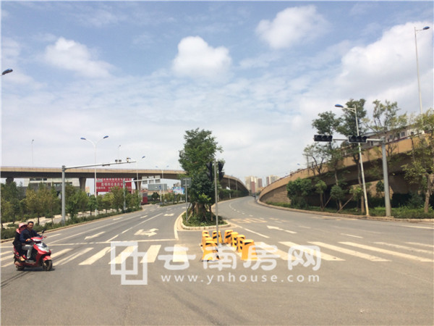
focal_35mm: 29
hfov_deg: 61.7
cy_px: 163
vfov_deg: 48.2
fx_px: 364
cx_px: 217
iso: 32
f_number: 2.2
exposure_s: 1/3425
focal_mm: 4.15
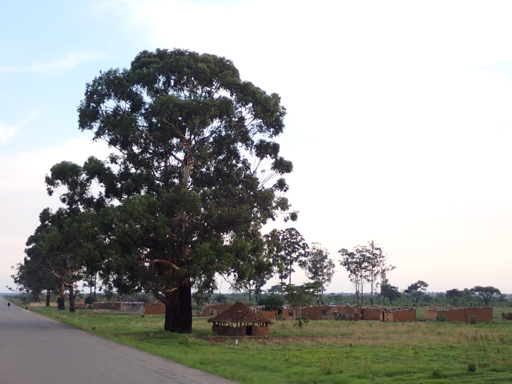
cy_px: 192
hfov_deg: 33.2
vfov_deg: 25.2
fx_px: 858
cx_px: 256
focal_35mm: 58
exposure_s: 1/125
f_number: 3.5
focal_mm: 10.35
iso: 125
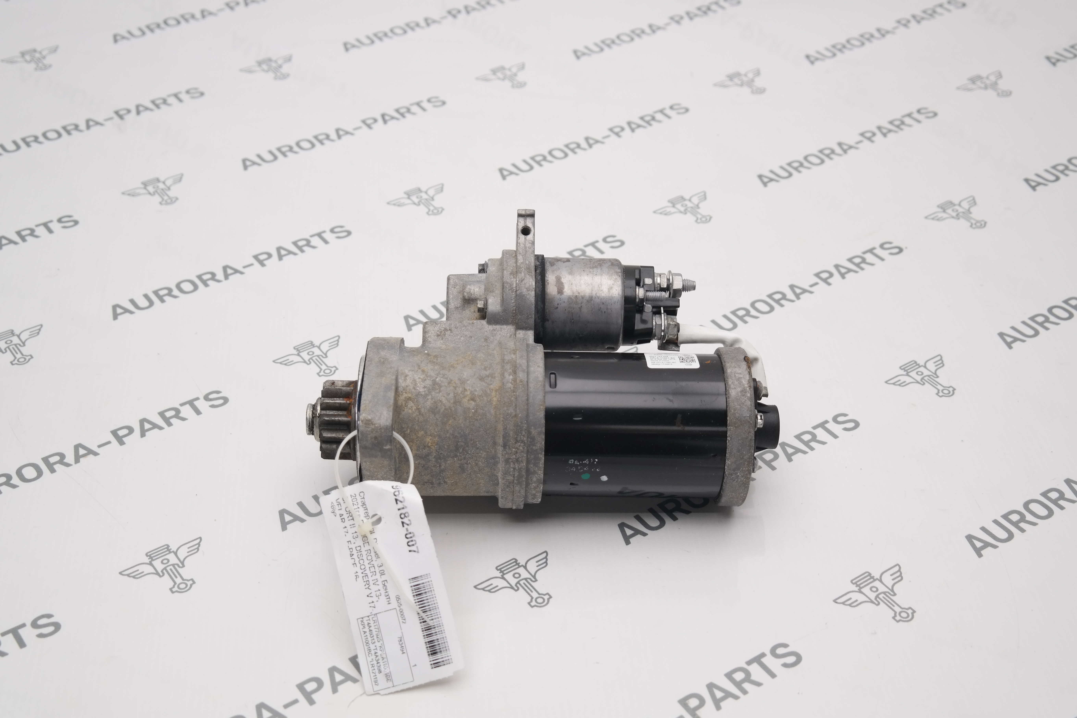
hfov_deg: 37.5
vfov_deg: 25.5
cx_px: 538
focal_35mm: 53
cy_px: 359
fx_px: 1585
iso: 200
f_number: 4.5
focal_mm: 35
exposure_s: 1/125
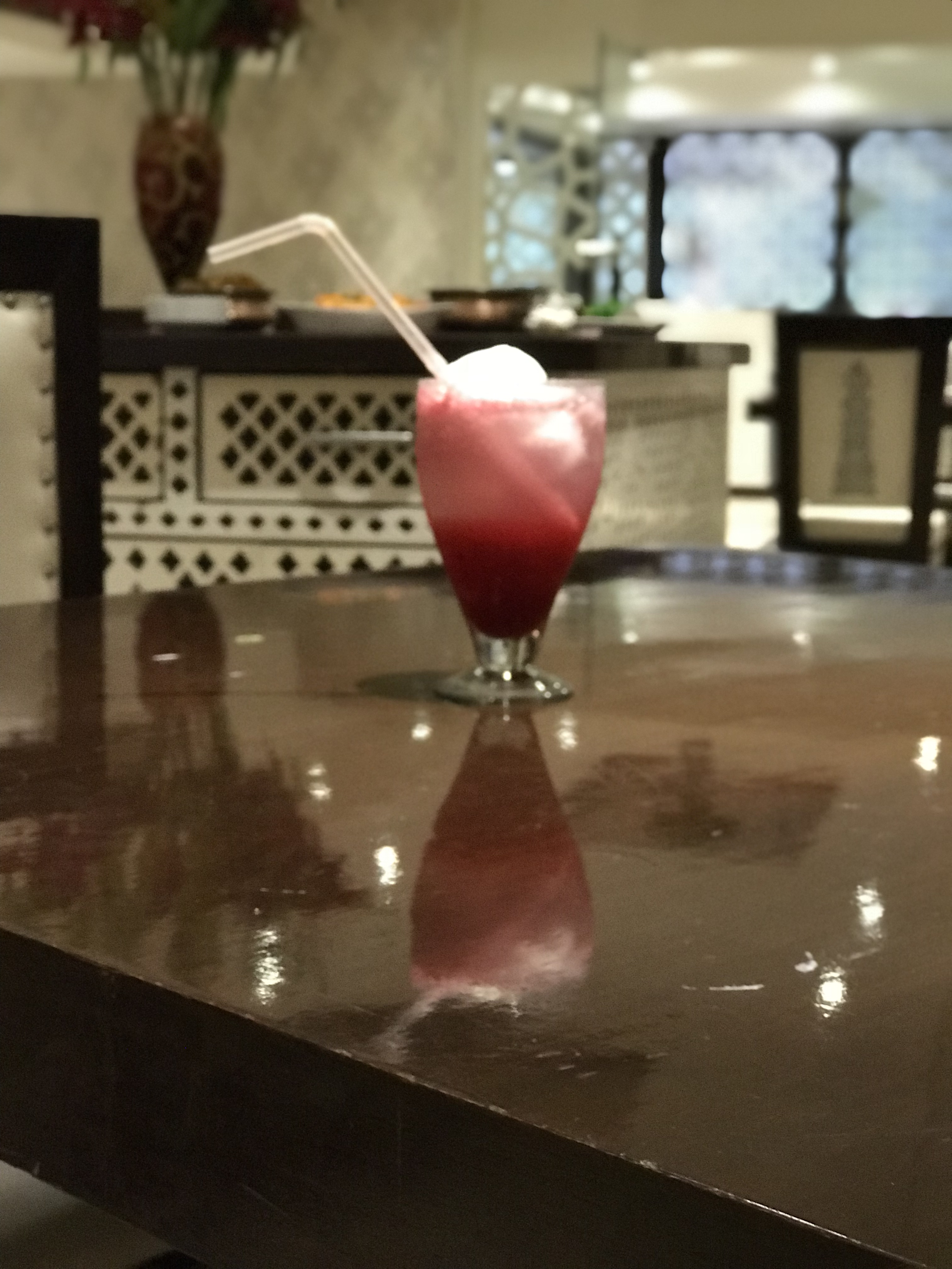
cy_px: 634
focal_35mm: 57
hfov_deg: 25.7
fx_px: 2090
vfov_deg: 33.8
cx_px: 476
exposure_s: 1/50
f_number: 2.8
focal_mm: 6.6
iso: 1000
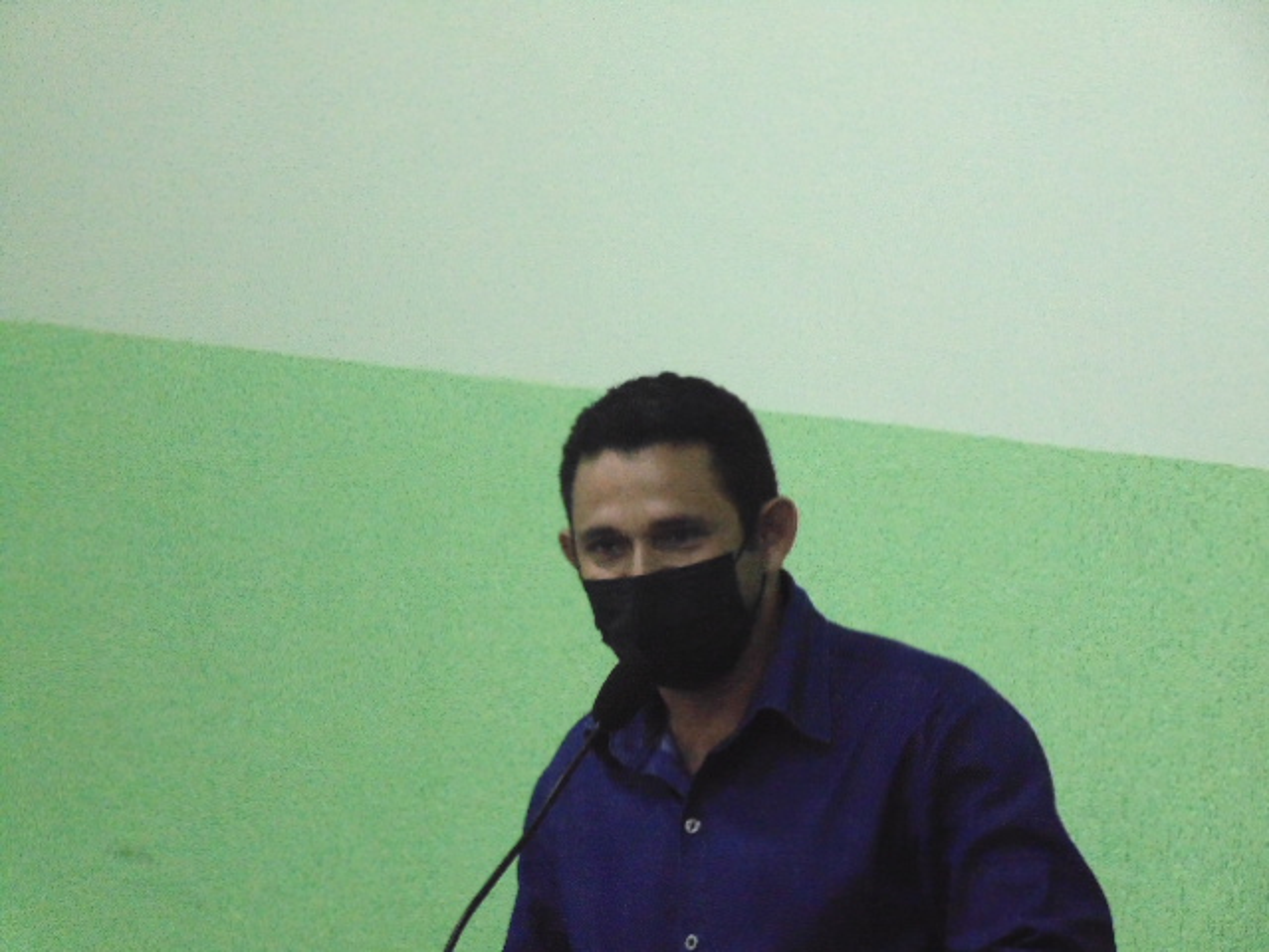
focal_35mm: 280
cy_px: 476
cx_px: 634
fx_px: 10265
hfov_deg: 7.1
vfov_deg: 5.3
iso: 800
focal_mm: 50.1
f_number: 5.8
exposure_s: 1/30
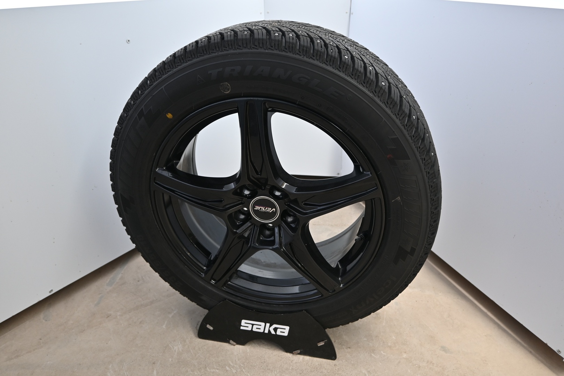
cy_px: 188
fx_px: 446
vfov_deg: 45.7
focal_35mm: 28
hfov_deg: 64.6
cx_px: 282
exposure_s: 1/25
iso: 320
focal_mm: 19
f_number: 3.8
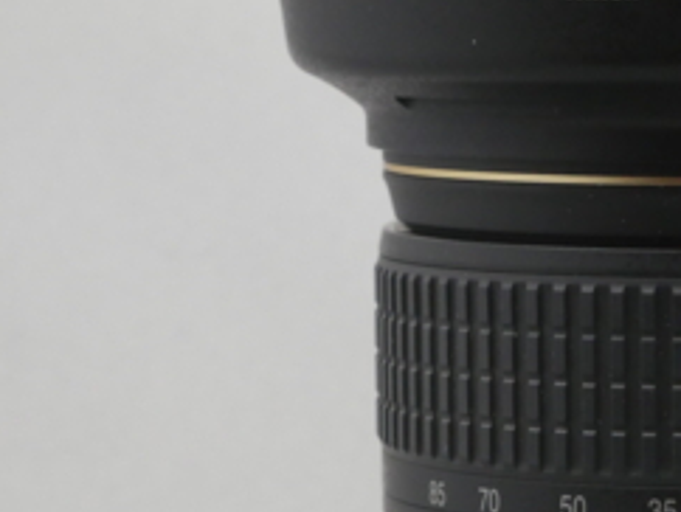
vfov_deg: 6.4
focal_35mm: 231
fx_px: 4549
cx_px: 763
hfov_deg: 8.5
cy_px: 456
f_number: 6.3
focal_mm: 35
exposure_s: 1/80
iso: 1250
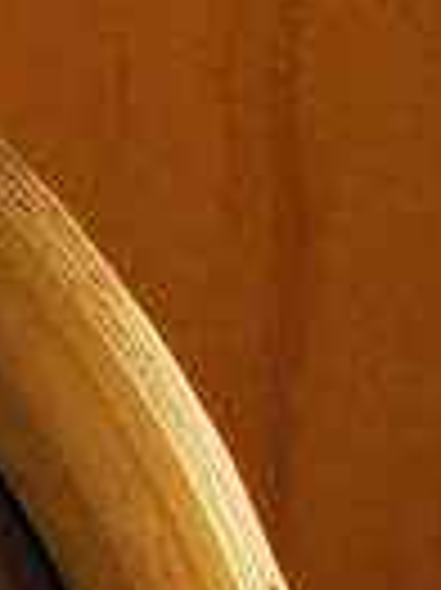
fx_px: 3386
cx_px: -1094
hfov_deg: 6.5
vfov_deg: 9.2
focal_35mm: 199
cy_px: 1239
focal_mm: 4.25
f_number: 1.8
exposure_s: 1/1163
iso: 25
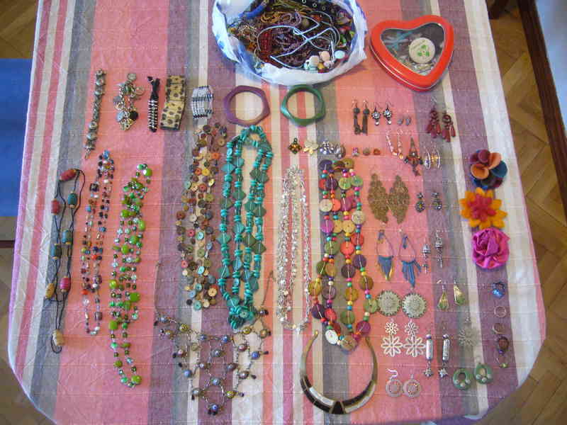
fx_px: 573
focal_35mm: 35
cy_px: 212
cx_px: 284
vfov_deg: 40.7
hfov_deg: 52.6
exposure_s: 1/15
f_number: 2.8
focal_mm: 5.8
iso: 200
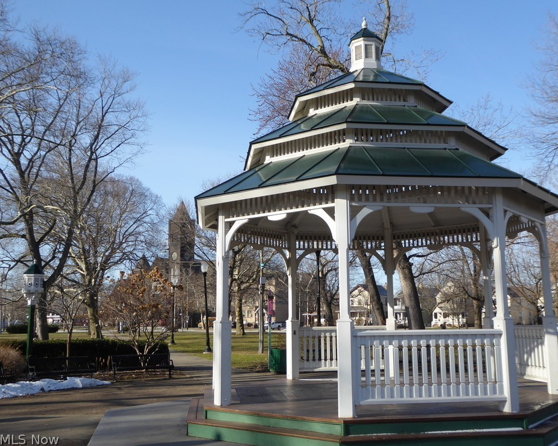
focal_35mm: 38
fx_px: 628
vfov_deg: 39.2
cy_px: 224
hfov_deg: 47.9
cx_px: 298
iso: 80
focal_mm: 6.3
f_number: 3.7
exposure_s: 1/500
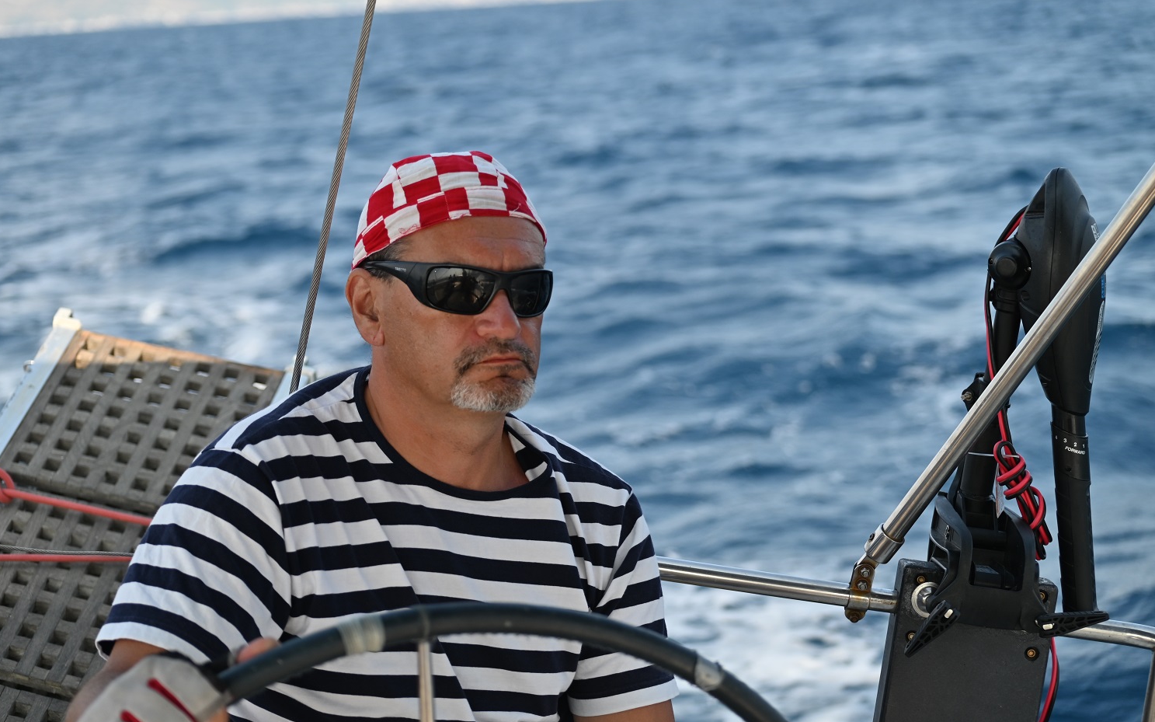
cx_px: 573
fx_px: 2266
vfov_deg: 18.1
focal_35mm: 72
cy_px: 335
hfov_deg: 28.6
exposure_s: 1/1250
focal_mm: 70
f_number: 4.5
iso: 250
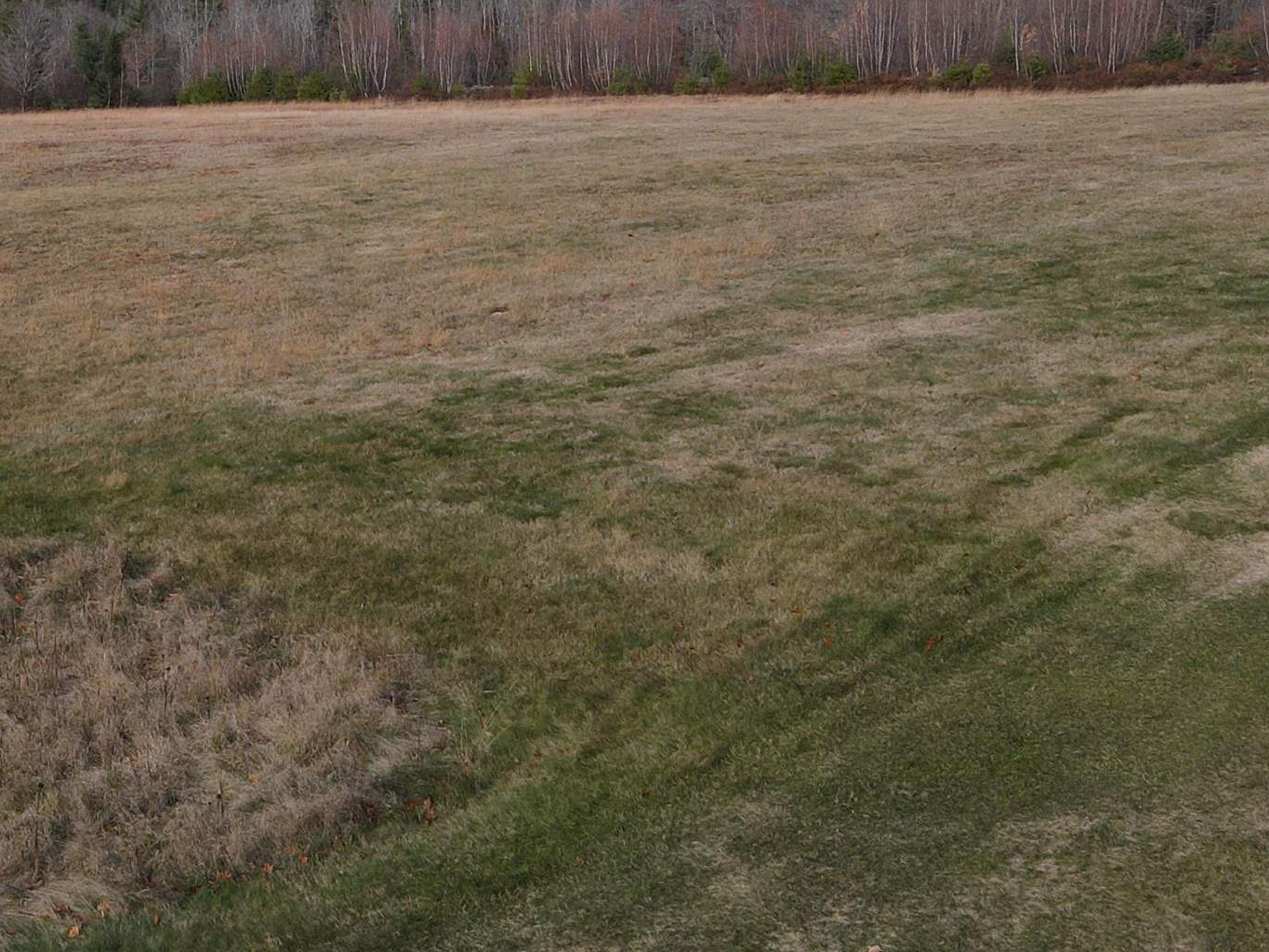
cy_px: 255
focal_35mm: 54
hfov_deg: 32.8
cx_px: 14
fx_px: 1980
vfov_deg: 26.7
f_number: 2.8
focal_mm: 4.5
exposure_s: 1/350
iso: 100
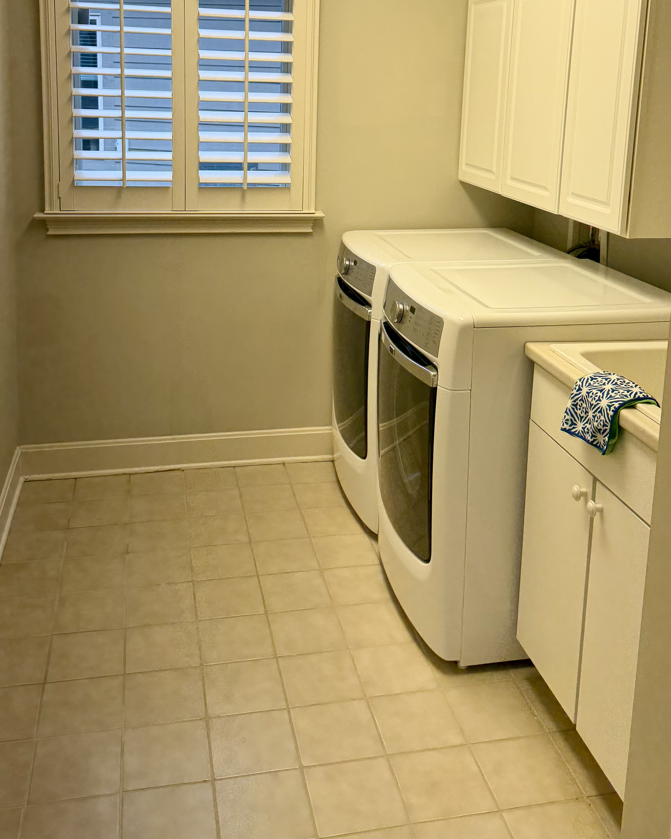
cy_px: 218
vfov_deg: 48.5
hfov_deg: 41.2
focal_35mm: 36
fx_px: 894
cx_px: 342
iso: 160
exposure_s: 1/223
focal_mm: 6.76
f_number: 1.78
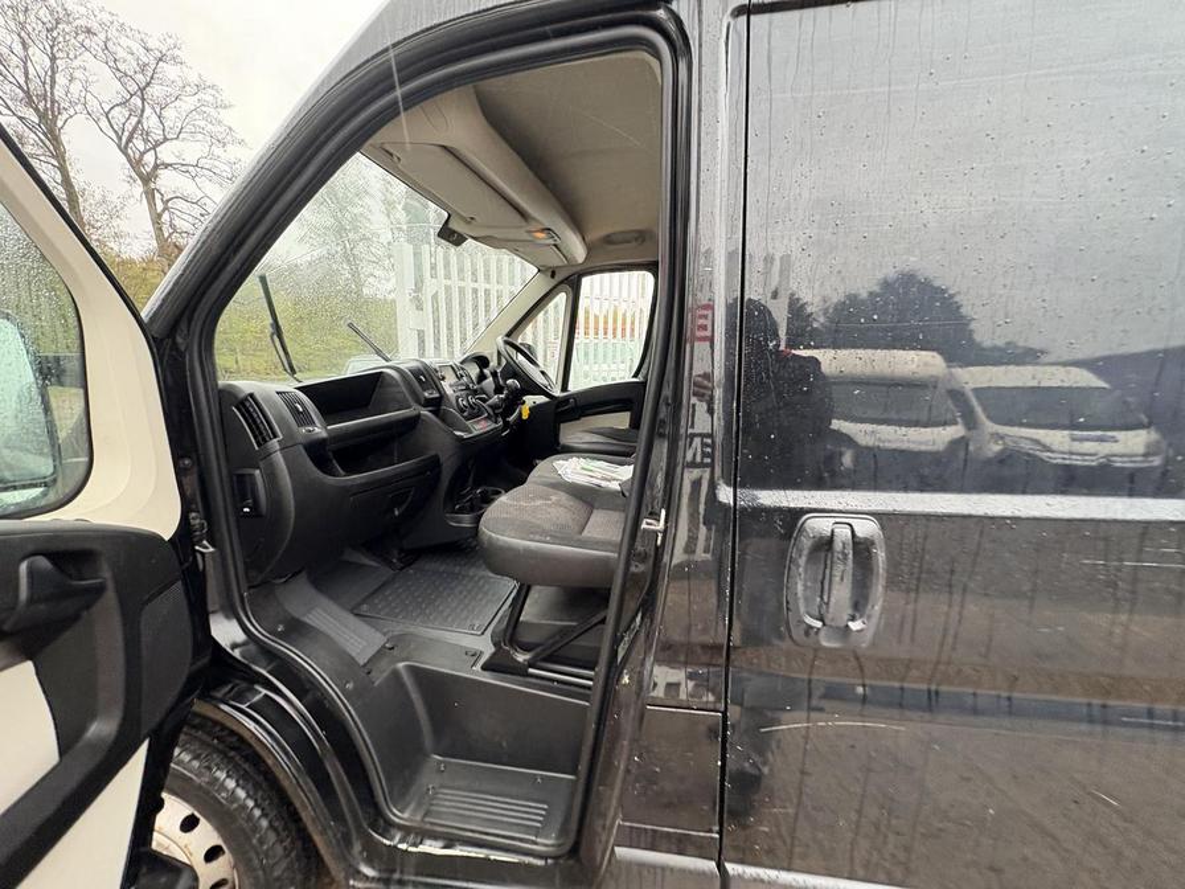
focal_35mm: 14
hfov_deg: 102.1
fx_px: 479
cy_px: 444
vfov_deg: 85.7
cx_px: 592
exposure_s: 1/60
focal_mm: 2.22
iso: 320
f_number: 2.2
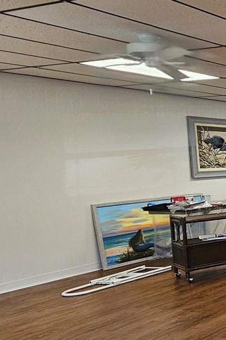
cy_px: 181
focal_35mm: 42
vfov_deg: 46.4
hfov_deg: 17.9
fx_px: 396
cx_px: 478
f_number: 2.2
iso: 125
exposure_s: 1/60
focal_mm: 2.2
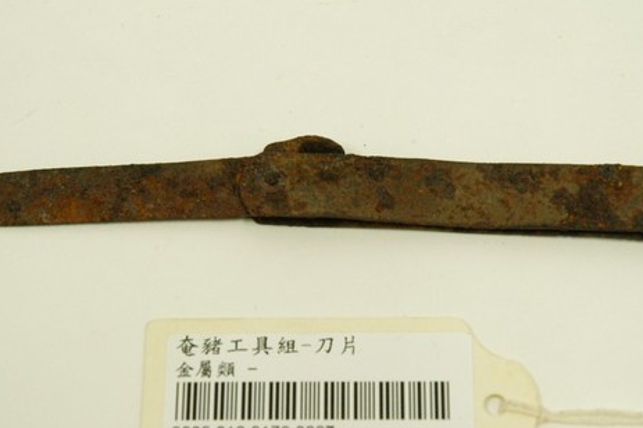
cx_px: 308
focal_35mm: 145
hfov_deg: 14.2
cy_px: 226
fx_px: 2588
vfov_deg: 9.4
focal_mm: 70
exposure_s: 1/15
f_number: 9
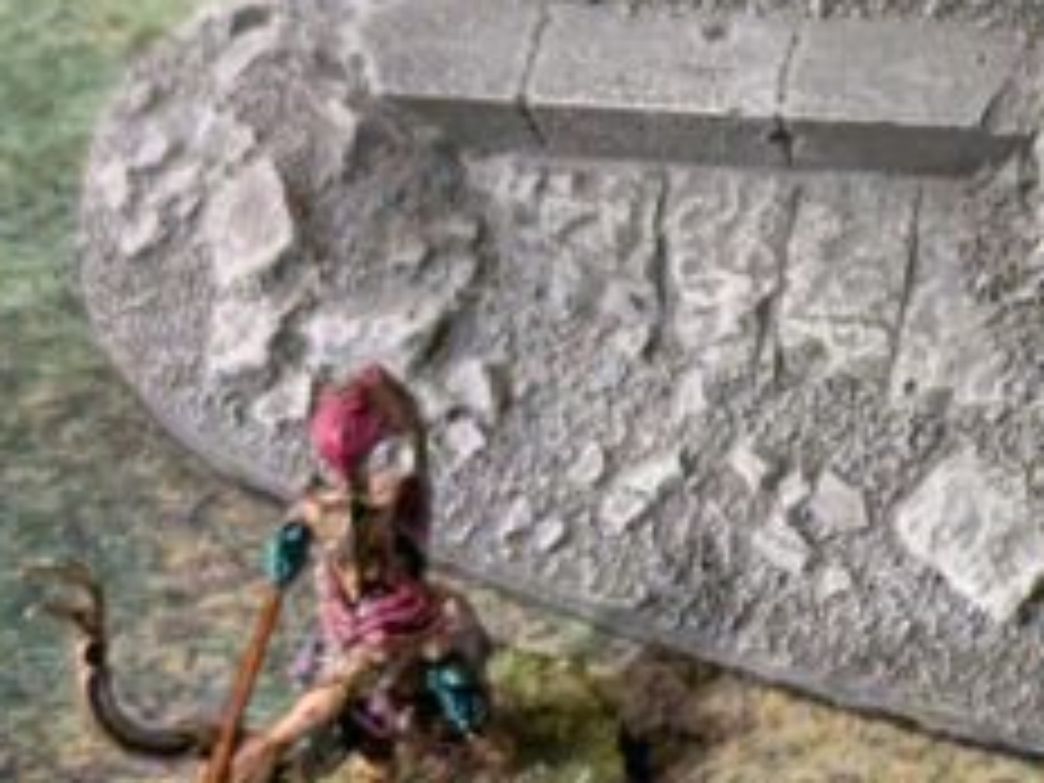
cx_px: 1530
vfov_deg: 9.3
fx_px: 4795
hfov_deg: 11.9
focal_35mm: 159
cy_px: 27
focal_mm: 6.81
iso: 2920
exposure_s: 1/50
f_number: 1.85
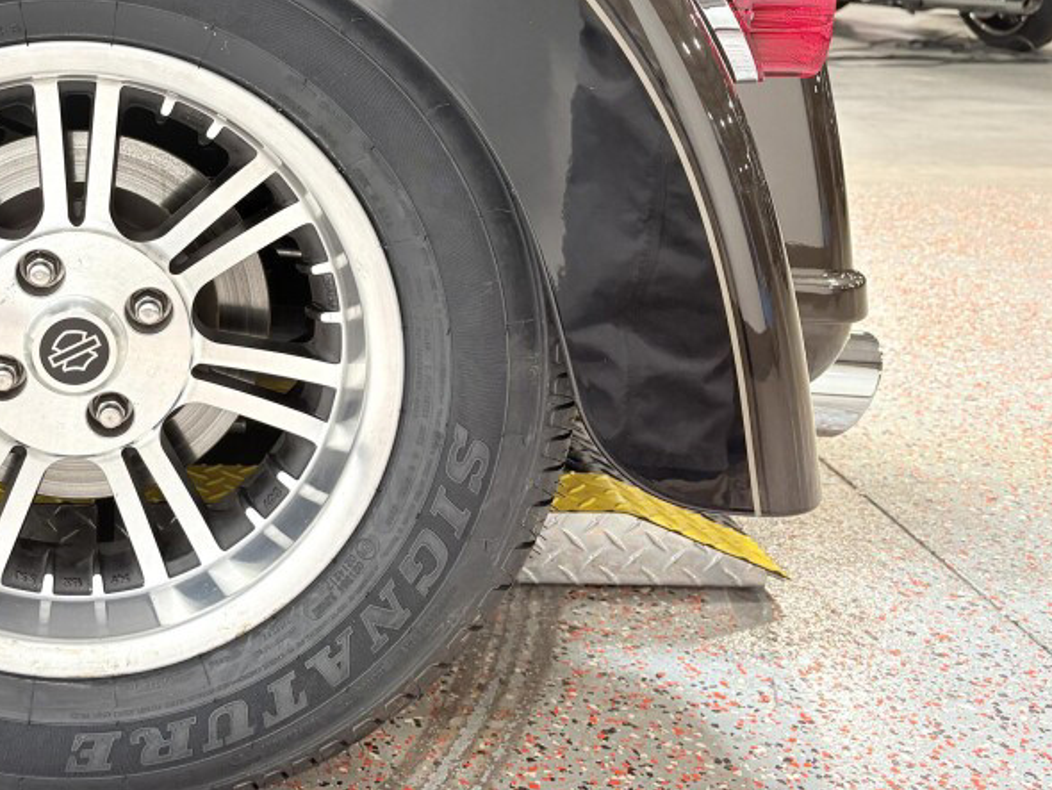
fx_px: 1429
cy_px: 193
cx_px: 140
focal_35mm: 47
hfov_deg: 38.1
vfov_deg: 30.4
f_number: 1.6
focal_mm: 5.96
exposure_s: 1/60
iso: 100
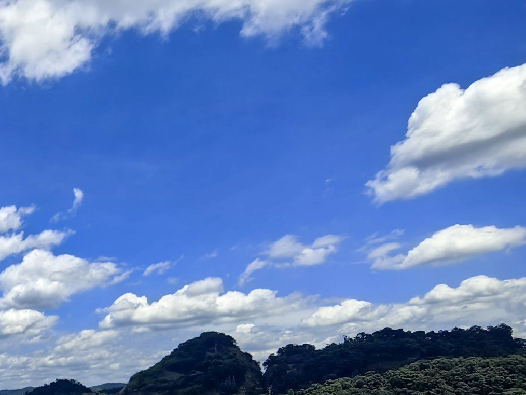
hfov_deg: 36.0
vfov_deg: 37.6
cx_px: -150
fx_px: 532
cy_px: 366
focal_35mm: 35
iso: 50
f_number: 2.2
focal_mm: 1.95
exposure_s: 1/1667
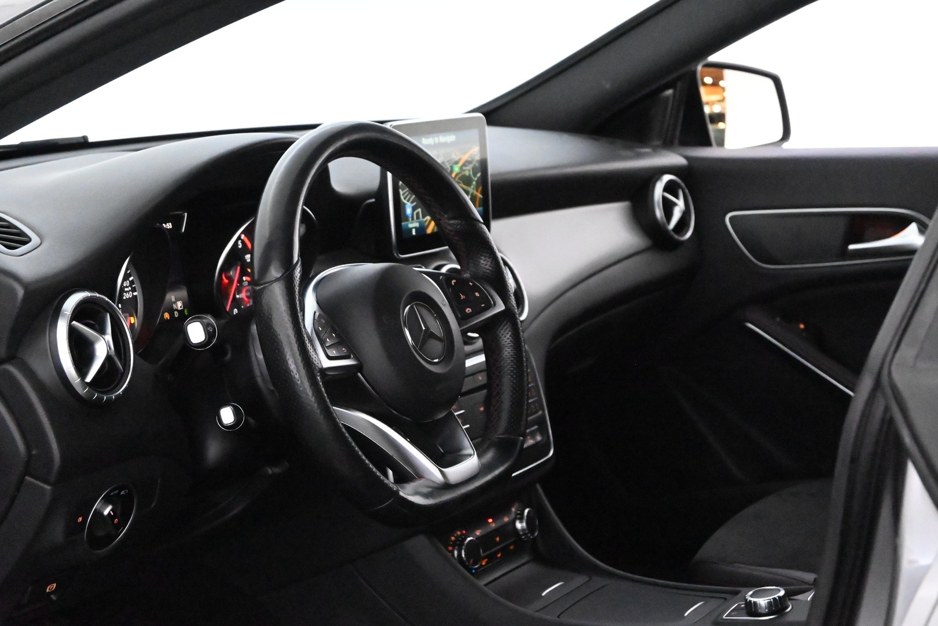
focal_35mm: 69
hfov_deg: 29.2
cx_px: 469
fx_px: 1798
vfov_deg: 19.7
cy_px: 313
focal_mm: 46
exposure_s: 1/80
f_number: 6
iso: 20000
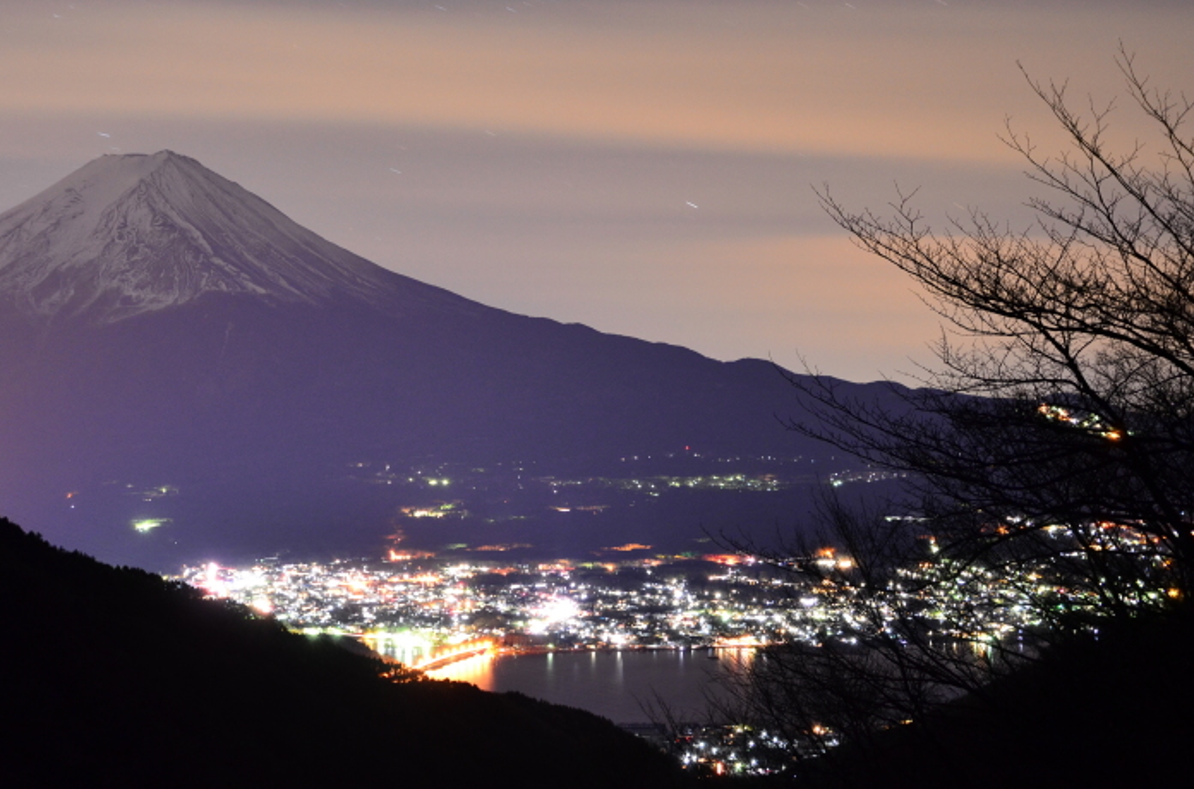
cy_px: 385
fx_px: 2566
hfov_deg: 26.2
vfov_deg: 17.5
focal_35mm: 78
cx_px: 563
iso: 800
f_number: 3.5
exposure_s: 85.1
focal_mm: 45
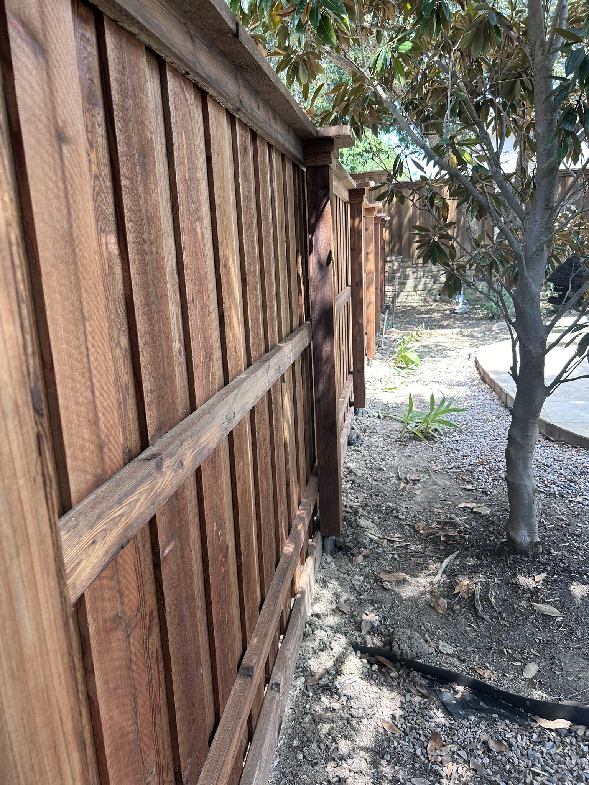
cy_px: 392
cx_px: 294
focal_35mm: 26
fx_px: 590
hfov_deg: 53.1
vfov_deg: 67.3
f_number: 1.5
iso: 40
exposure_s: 1/198
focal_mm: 5.7
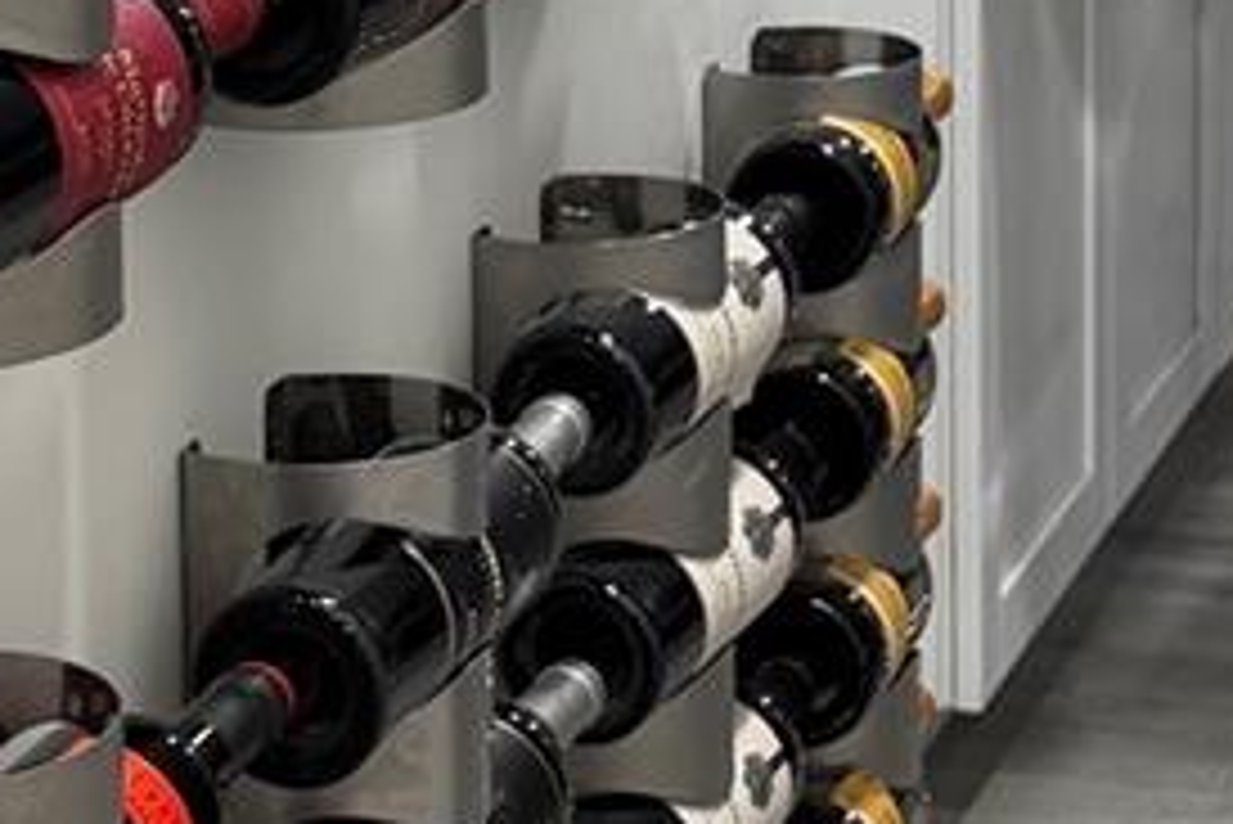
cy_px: -239
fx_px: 4797
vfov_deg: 9.6
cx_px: 864
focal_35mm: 140
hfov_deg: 14.6
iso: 160
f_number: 1.78
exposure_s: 1/60
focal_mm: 6.76
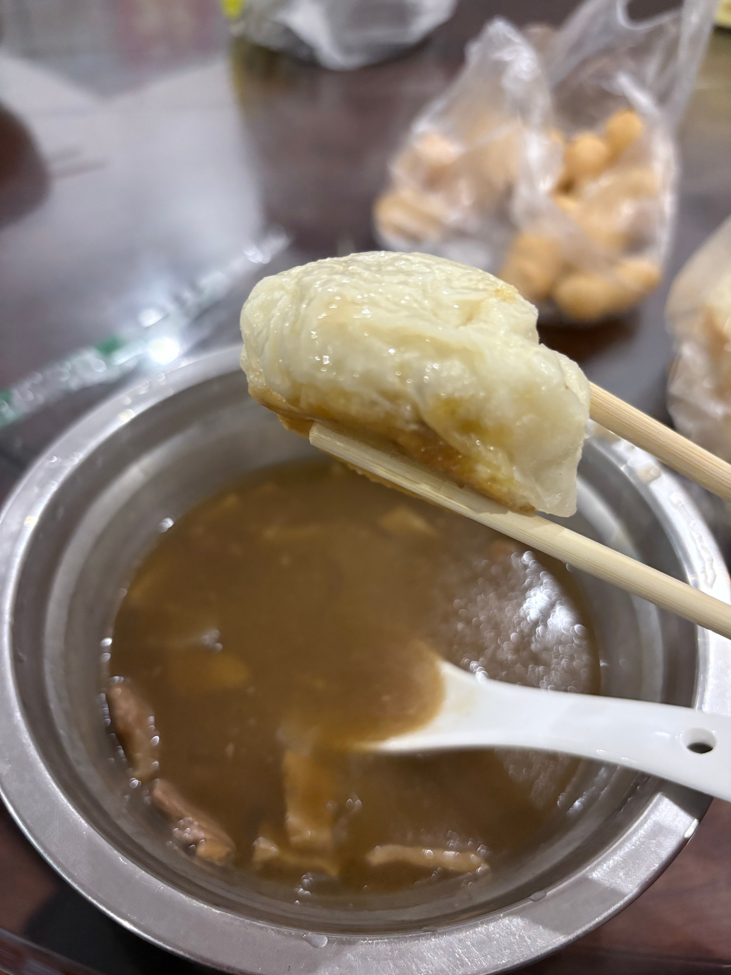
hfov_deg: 53.1
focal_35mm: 26
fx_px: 732
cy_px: 488
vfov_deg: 67.3
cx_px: 366
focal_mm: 5.96
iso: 500
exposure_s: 1/33
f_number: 1.6
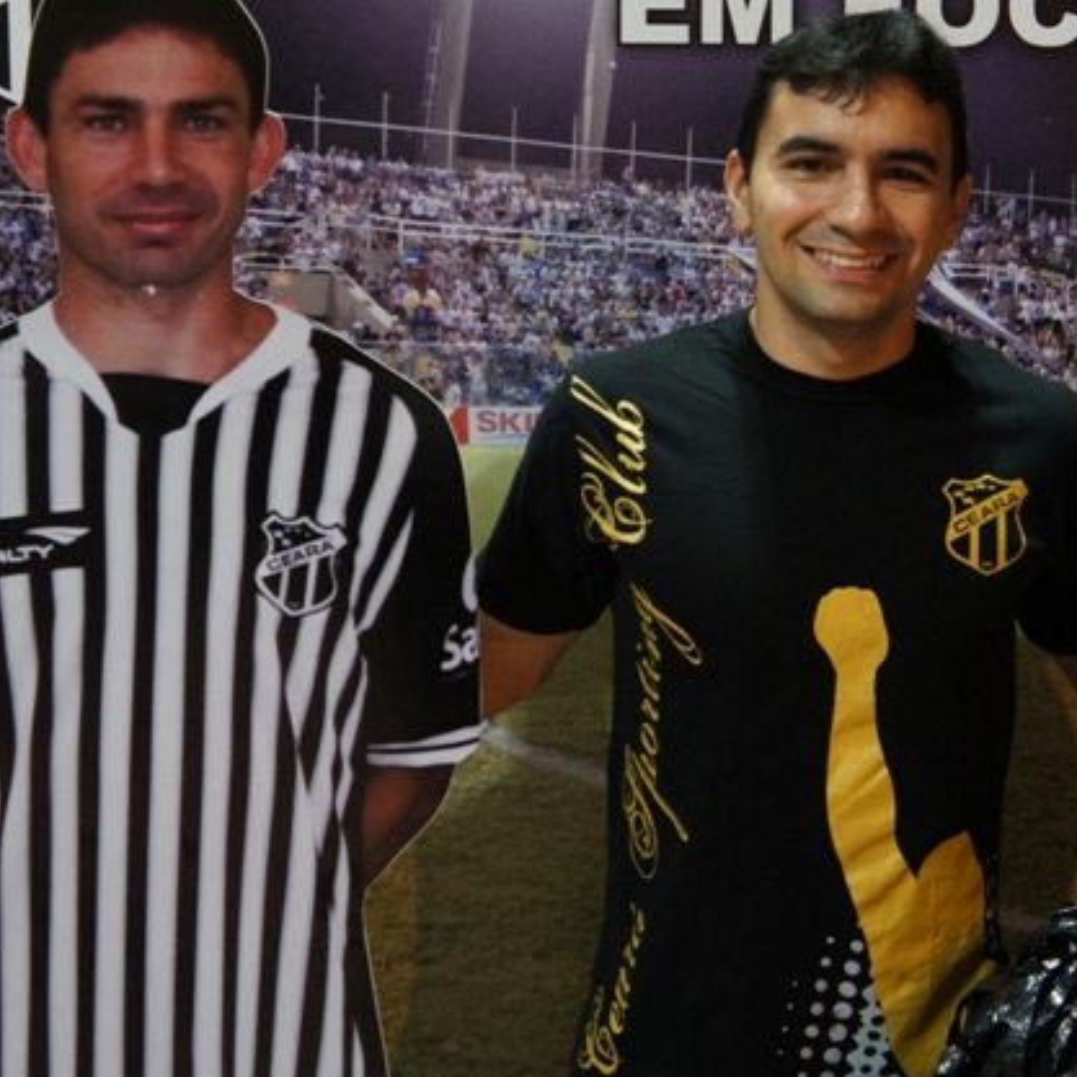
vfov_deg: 20.9
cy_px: 438
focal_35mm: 83
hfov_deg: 20.8
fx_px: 2922
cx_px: 718
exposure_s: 1/30
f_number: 4.5
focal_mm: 34
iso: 1600
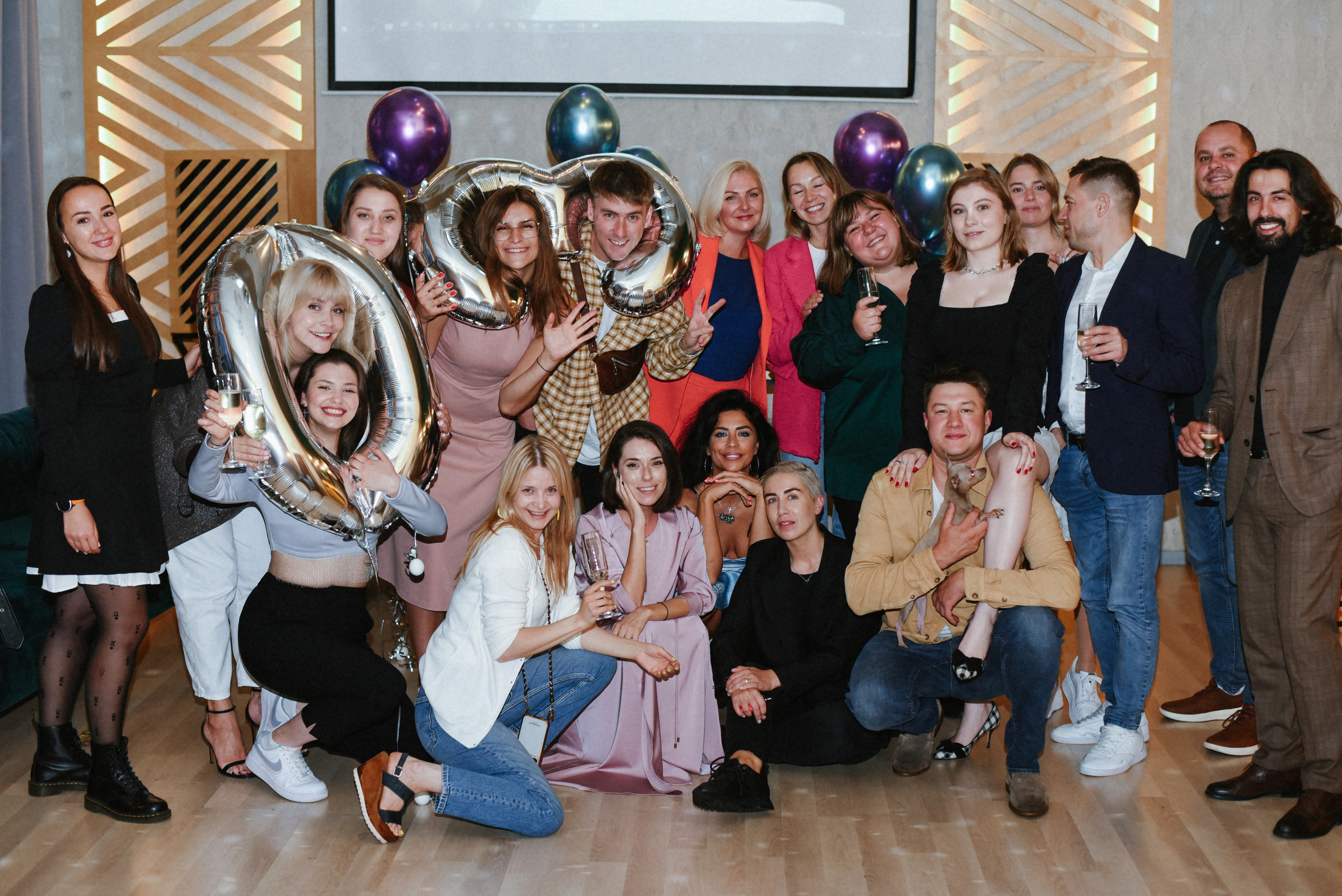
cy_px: 448
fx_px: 1865
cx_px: 671
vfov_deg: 27.0
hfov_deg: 39.6
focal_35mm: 50
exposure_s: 1/60
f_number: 2.8
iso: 1250
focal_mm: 50
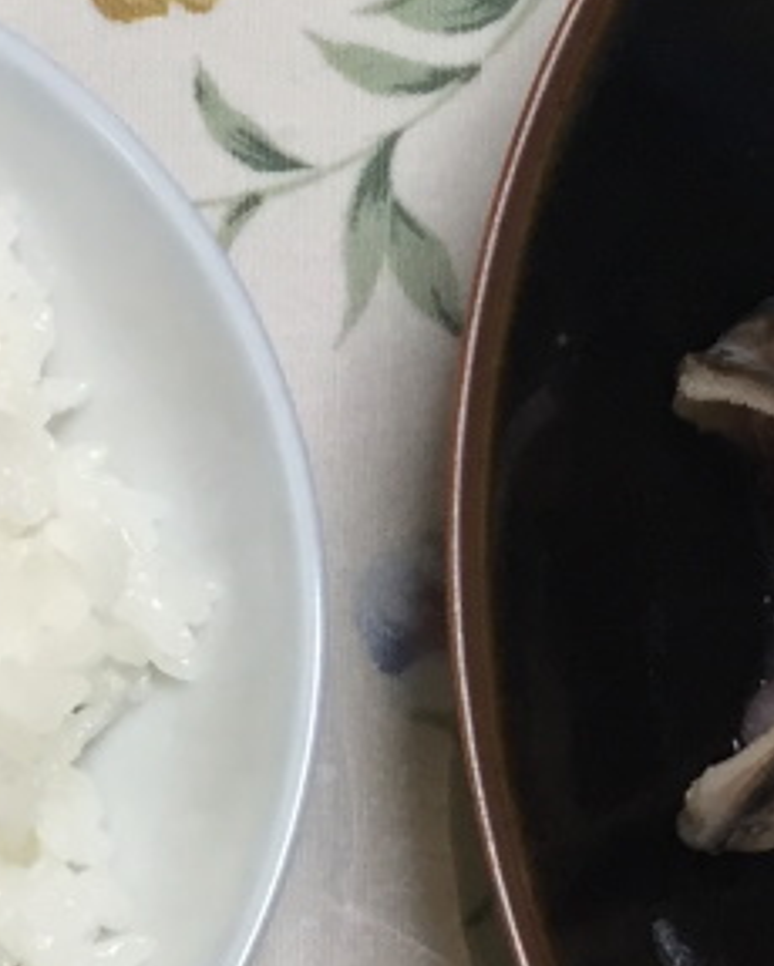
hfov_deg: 10.4
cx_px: 478
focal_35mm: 148
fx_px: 4233
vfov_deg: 12.9
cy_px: 96
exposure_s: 1/30
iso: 64
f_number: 2.2
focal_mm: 4.15
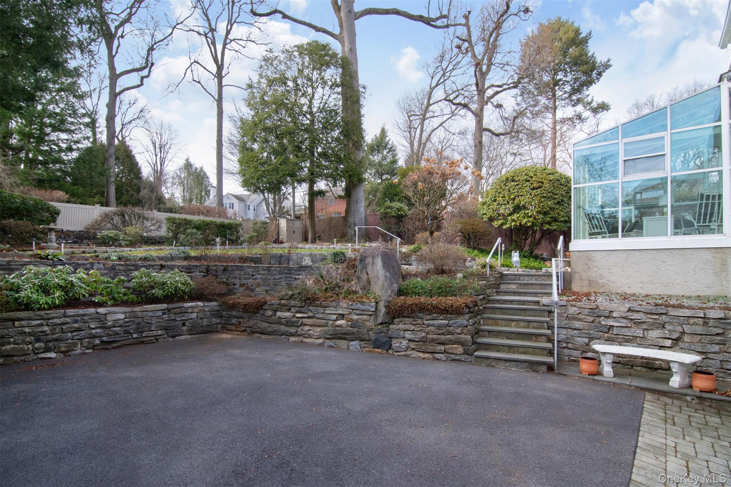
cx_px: 366
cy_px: 244
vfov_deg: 72.0
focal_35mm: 16
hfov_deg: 95.0
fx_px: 335
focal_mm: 11
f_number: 11
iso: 640
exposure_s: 1/125
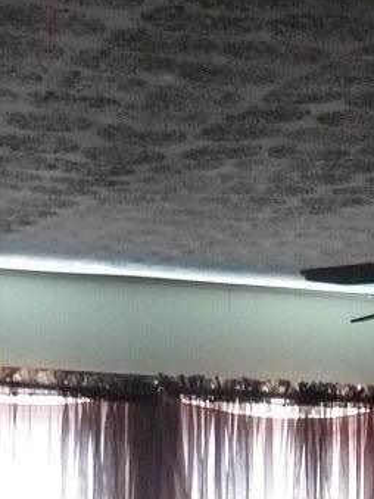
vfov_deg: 13.7
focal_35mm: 136
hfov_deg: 10.4
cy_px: 748
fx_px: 1960
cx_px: 599
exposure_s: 1/10
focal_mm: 6
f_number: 2.8
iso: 400
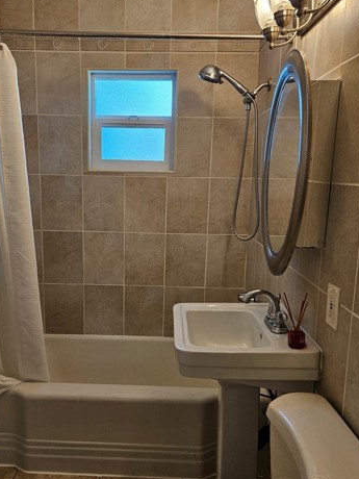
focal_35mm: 32
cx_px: 137
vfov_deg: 56.7
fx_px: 442
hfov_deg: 43.9
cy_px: 259
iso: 80
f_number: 1.8
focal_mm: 5.4
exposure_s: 1/120
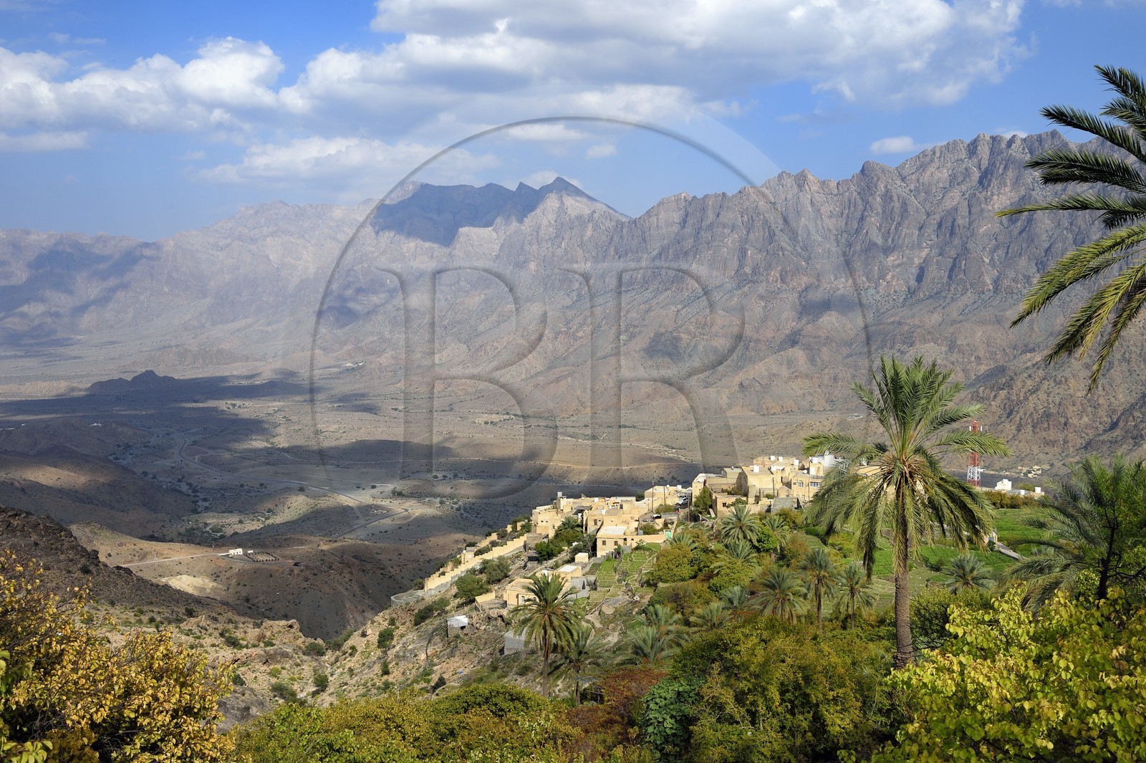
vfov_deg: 36.8
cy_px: 382
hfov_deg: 53.2
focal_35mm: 36
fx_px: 1145
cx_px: 573
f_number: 13
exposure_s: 1/250
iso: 200
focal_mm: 36
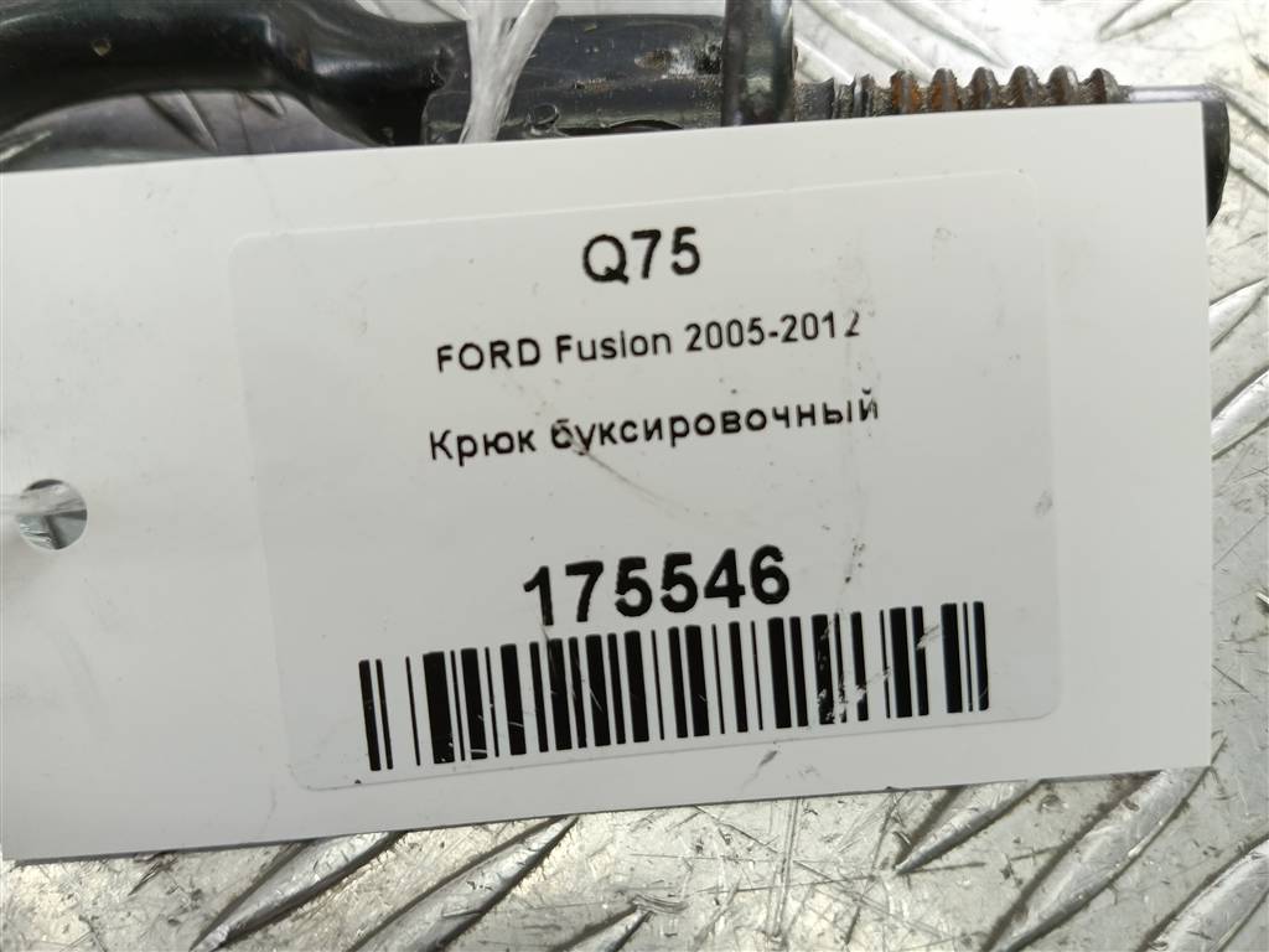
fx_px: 990
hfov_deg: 65.3
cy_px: 476
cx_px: 634
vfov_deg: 51.4
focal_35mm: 27
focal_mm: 4.11
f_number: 1.6
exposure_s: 1/50
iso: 113
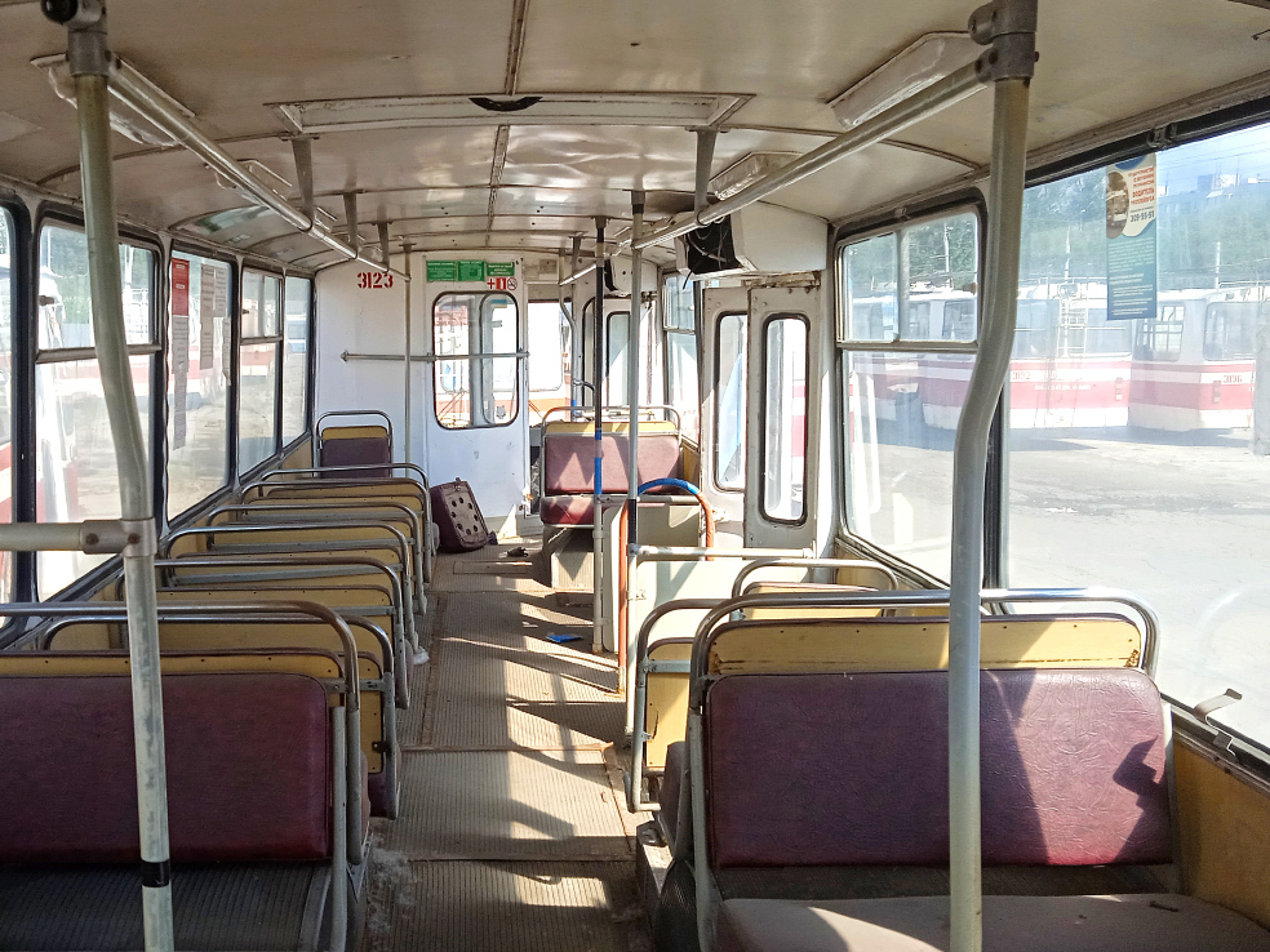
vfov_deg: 38.6
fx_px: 1357
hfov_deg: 49.4
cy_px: 530
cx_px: 441
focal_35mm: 37
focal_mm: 3.43
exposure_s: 1/420
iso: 113
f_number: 2.2
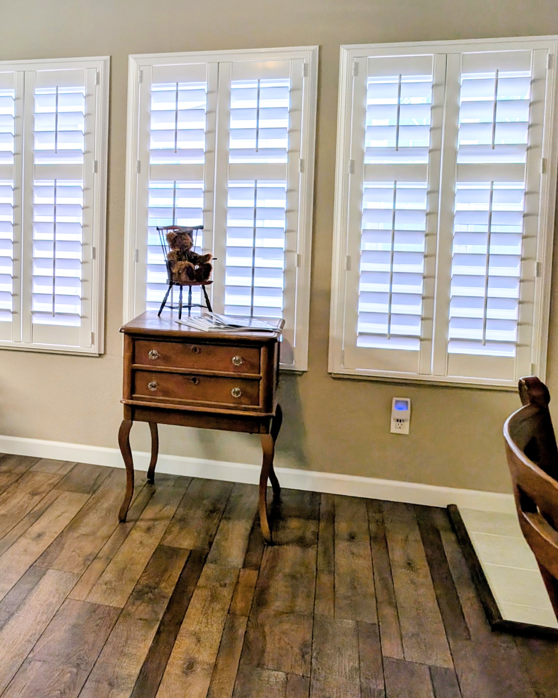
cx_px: -1
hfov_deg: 34.0
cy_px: 263
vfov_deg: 45.4
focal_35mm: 40
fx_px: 826
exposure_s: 1/34.6
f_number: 1.68
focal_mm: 6.9
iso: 20
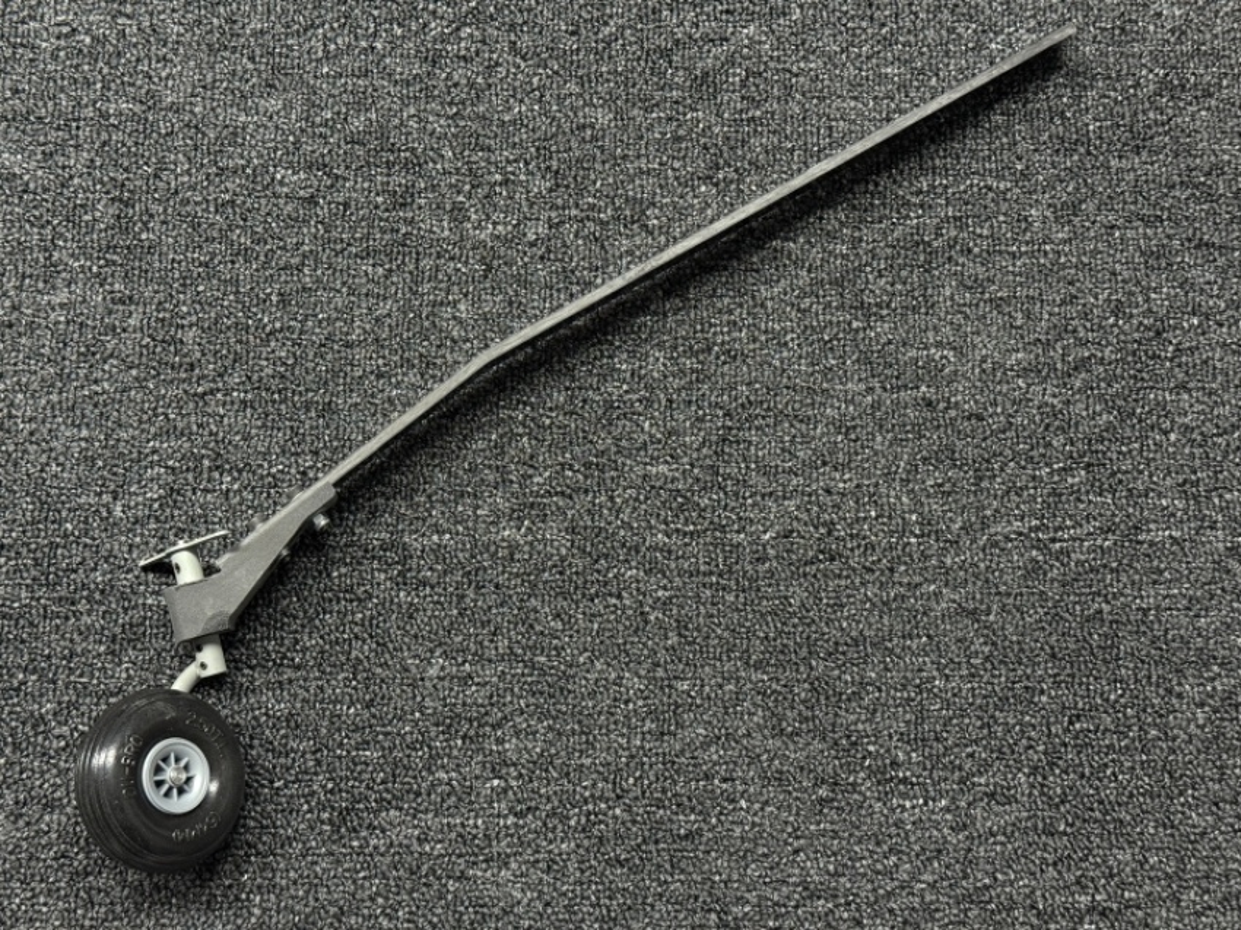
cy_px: 465
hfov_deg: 39.7
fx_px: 1720
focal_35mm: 48
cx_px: 620
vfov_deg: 30.3
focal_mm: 6.76
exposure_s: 1/100
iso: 320
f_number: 1.78
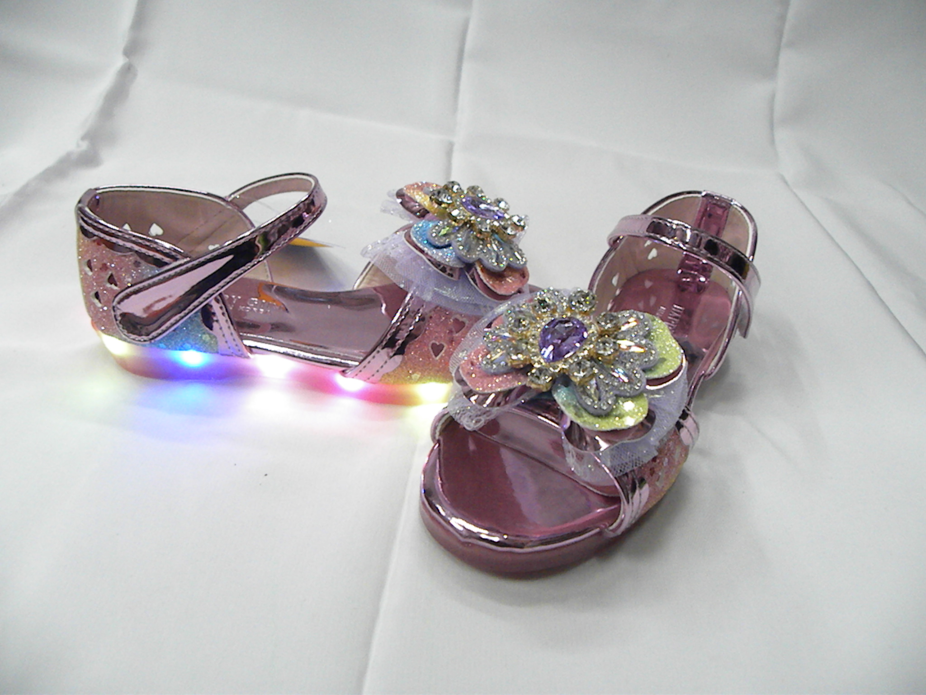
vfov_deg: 53.1
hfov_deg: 67.3
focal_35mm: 26
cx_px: 463
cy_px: 348
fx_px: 696
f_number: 2.8
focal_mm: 4.6
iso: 810
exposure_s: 1/279
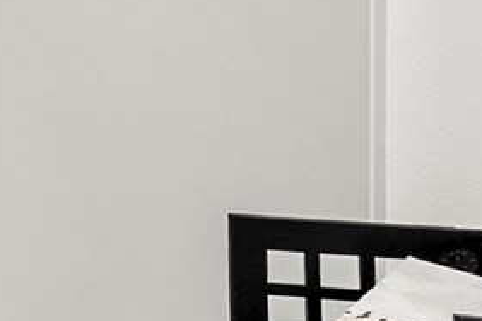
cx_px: -1084
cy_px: 37
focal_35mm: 123
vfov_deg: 11.1
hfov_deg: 10.2
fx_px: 1647
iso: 200
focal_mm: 16
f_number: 9
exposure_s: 3.2
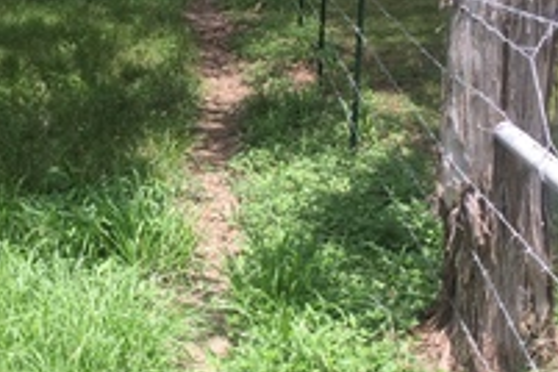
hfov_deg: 28.0
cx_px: 126
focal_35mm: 71
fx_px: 1100
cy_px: 137
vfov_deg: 19.2
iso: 32
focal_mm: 4.15
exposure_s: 1/476
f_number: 2.2
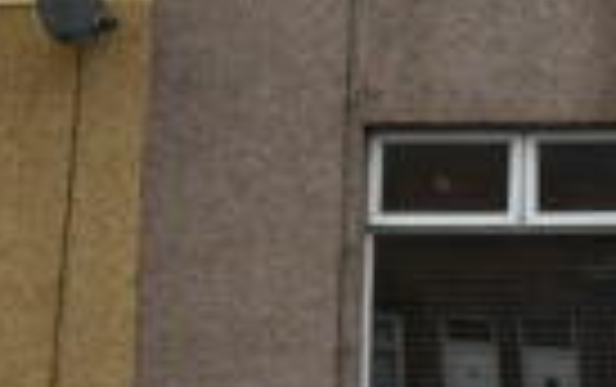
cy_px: 137
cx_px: 663
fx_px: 1352
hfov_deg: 24.1
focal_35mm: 80
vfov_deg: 16.2
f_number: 8
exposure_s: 1/500
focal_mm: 11
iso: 800
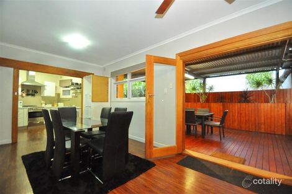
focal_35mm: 15
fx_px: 122
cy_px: 97
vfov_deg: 77.3
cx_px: 146
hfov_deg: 100.4
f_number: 3.5
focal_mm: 10
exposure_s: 1/60
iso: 3200
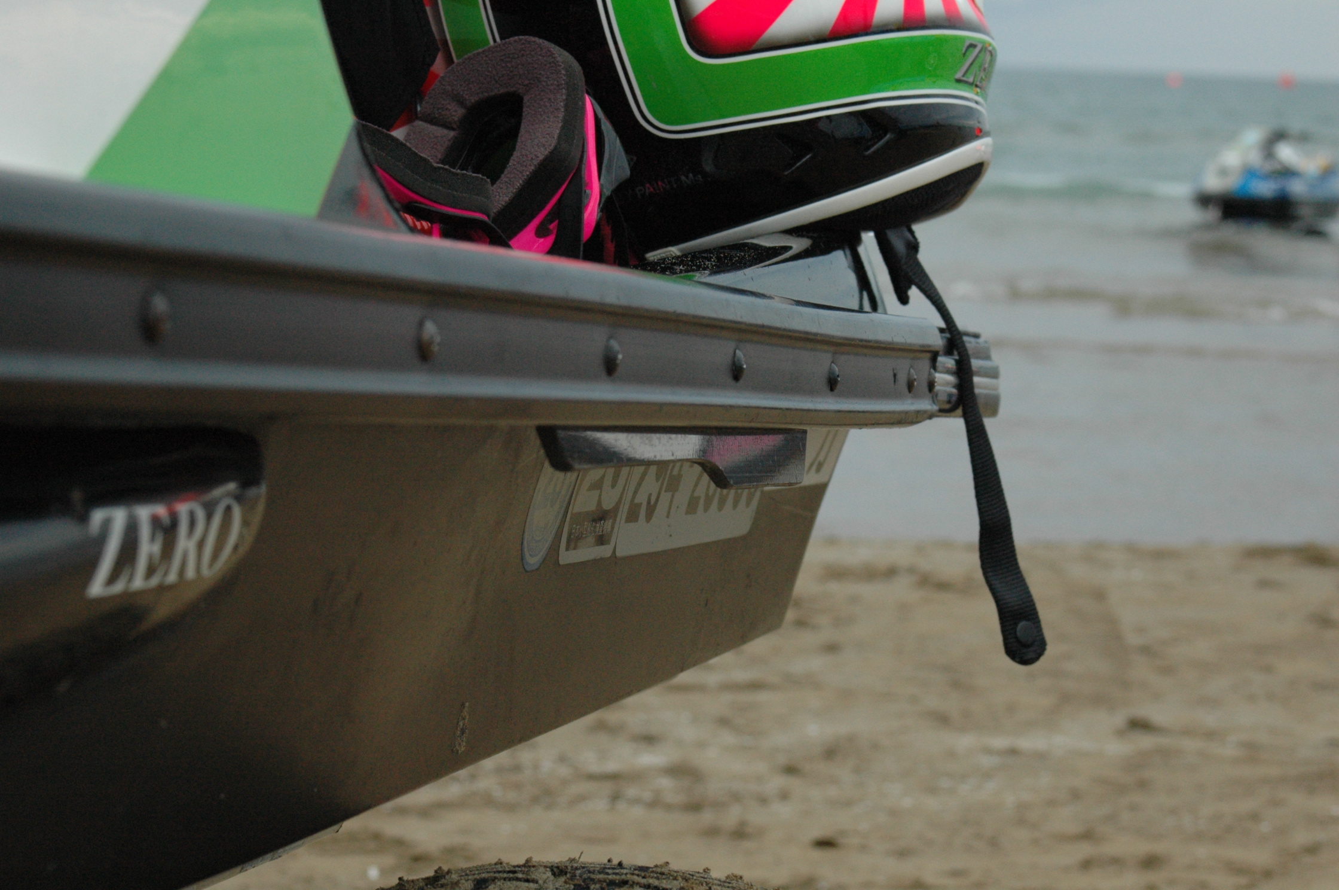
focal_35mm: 120
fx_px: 4458
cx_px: 670
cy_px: 445
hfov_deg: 17.1
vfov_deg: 11.4
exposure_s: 1/500
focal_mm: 80
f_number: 11
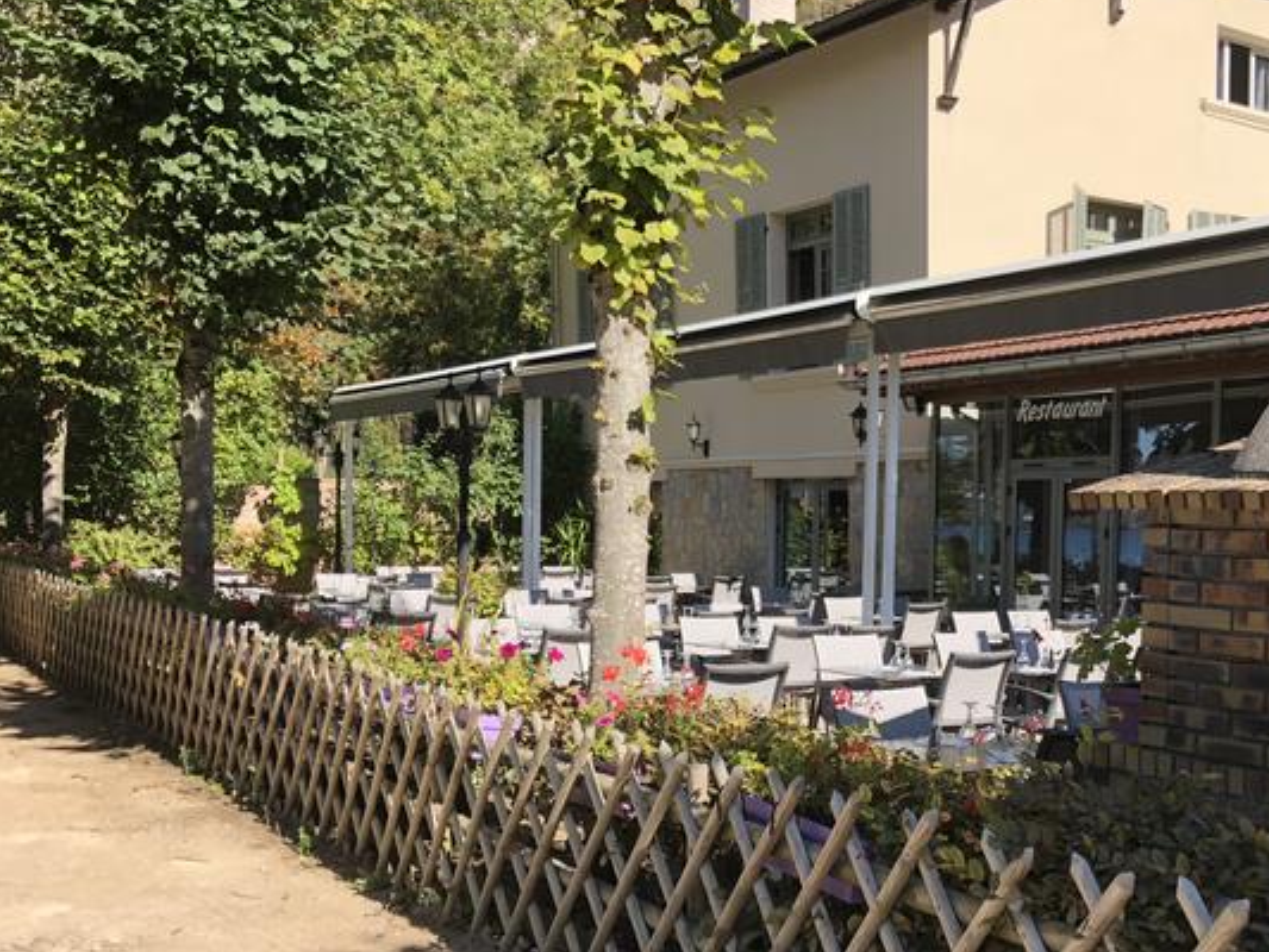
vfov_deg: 34.2
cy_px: 602
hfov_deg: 43.4
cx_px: 948
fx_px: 1540
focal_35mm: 42
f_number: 1.8
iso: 20
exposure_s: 1/827
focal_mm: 3.99
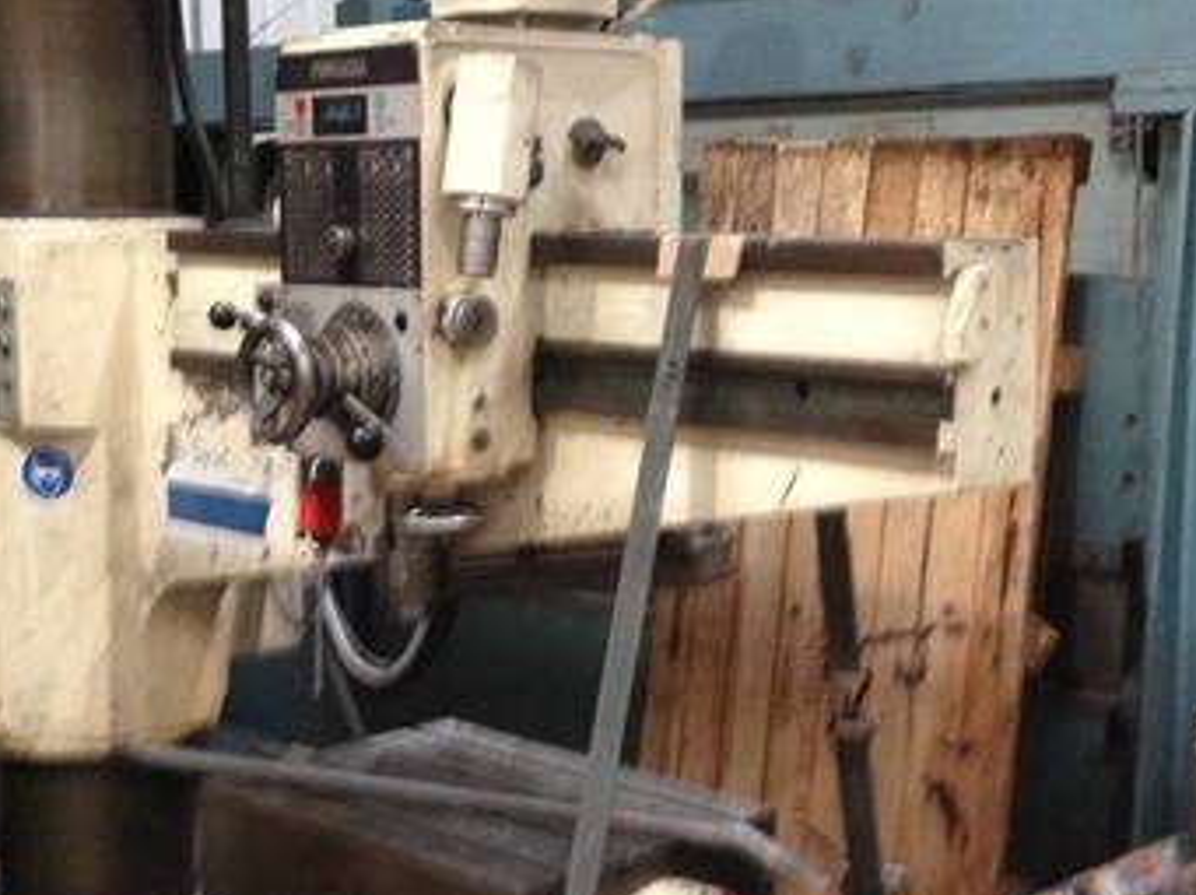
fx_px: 2140
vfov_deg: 23.6
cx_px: 544
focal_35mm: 62
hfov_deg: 31.2
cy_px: 498
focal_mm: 4.12
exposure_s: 1/20
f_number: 2.4
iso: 250
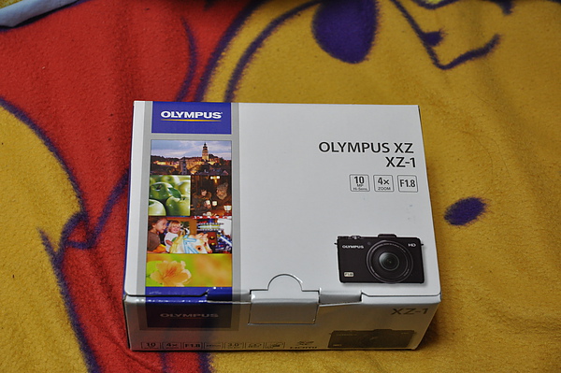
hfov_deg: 29.3
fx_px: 1074
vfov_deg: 19.7
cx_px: 280
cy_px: 186
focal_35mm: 69
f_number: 5.6
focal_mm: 46
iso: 800
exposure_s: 1/60
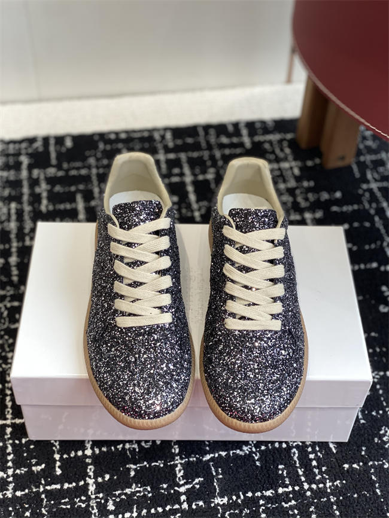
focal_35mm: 52
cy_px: 259
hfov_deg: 28.0
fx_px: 779
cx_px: 194
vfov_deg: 36.8
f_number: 2
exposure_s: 1/122
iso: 64
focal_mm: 6
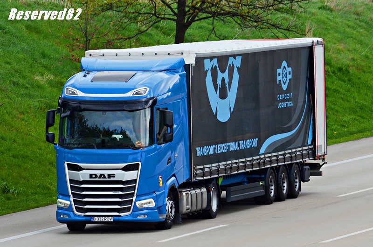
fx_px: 4653
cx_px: 186
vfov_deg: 3.0
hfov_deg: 4.6
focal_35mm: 450
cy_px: 124
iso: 800
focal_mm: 300
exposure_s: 1/800
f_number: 10
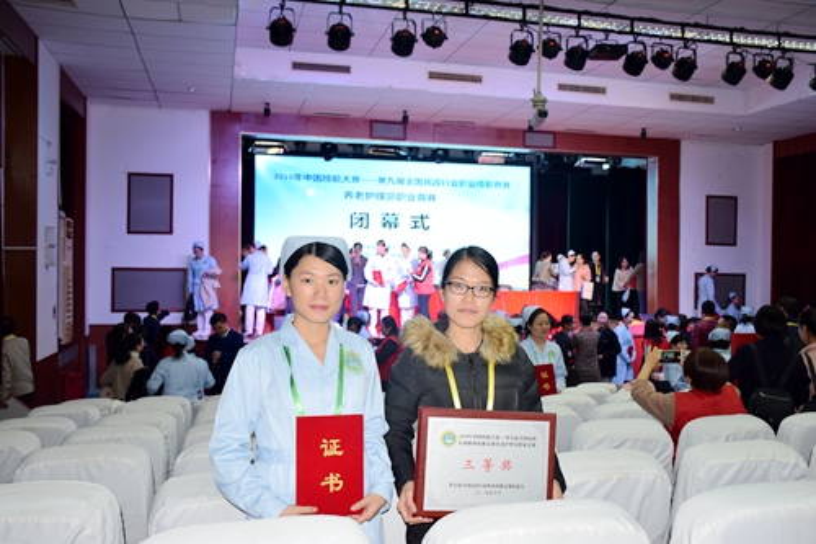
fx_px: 748
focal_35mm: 33
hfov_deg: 57.2
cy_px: 272
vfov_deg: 39.9
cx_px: 408
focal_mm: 22
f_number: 4.5
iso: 800
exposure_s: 1/125
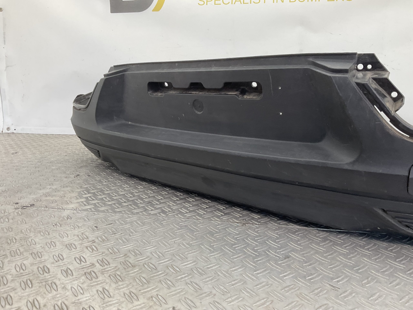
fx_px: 346
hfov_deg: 61.7
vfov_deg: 48.2
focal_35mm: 29
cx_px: 206
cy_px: 155
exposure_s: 1/100
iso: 25
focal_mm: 3
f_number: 1.8
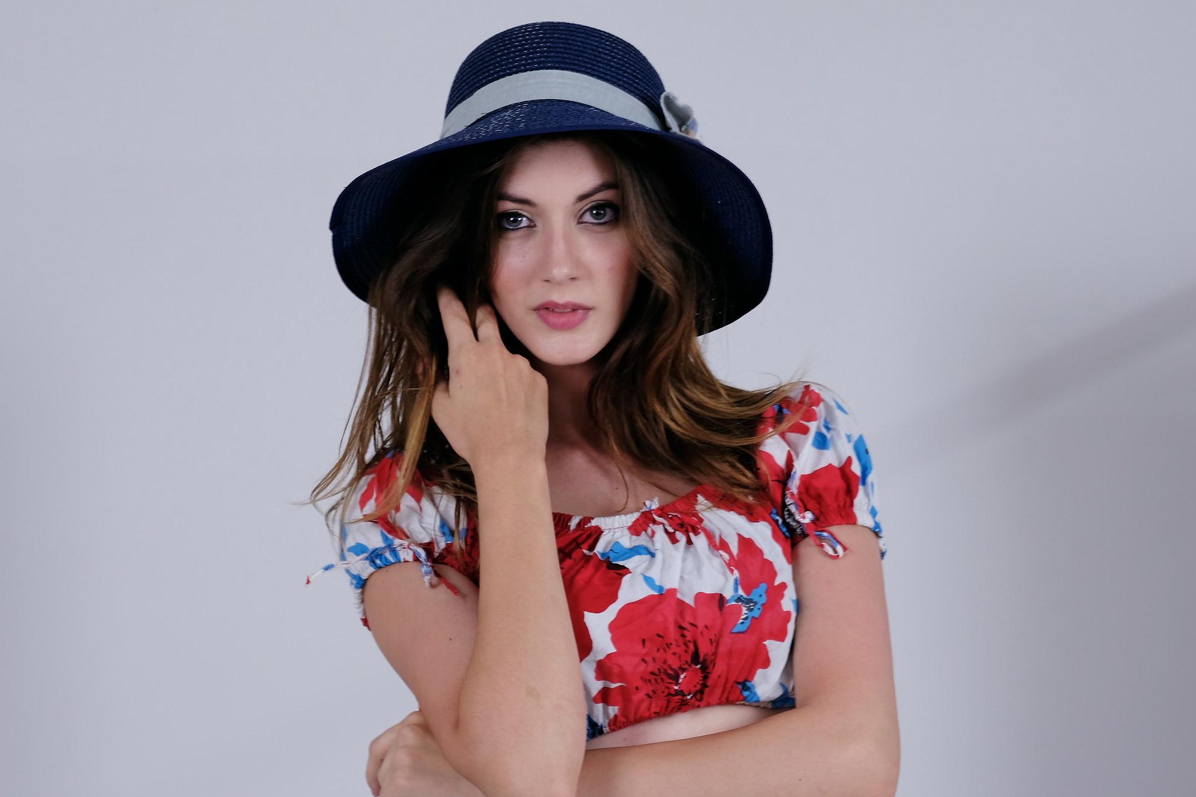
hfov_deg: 18.8
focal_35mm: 109
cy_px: 322
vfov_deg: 12.6
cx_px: 631
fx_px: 3621
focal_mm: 60
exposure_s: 1/42
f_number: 4
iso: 400
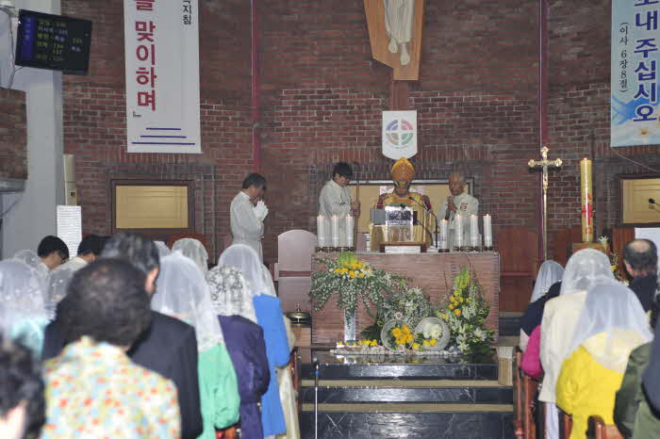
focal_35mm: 70
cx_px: 330
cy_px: 220
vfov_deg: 19.4
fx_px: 1283
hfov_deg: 28.9
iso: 200
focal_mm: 70
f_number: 4.5
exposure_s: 1/60
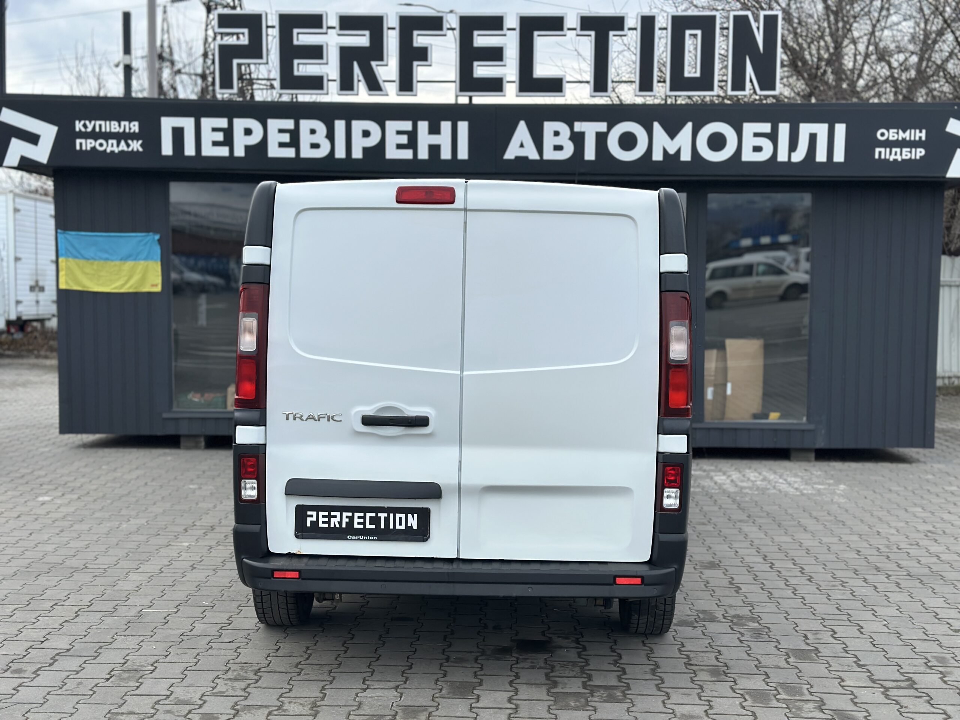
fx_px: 1331
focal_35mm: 48
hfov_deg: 39.7
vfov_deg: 30.3
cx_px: 480
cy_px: 360
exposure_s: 1/1953
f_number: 1.78
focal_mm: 6.86
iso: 100
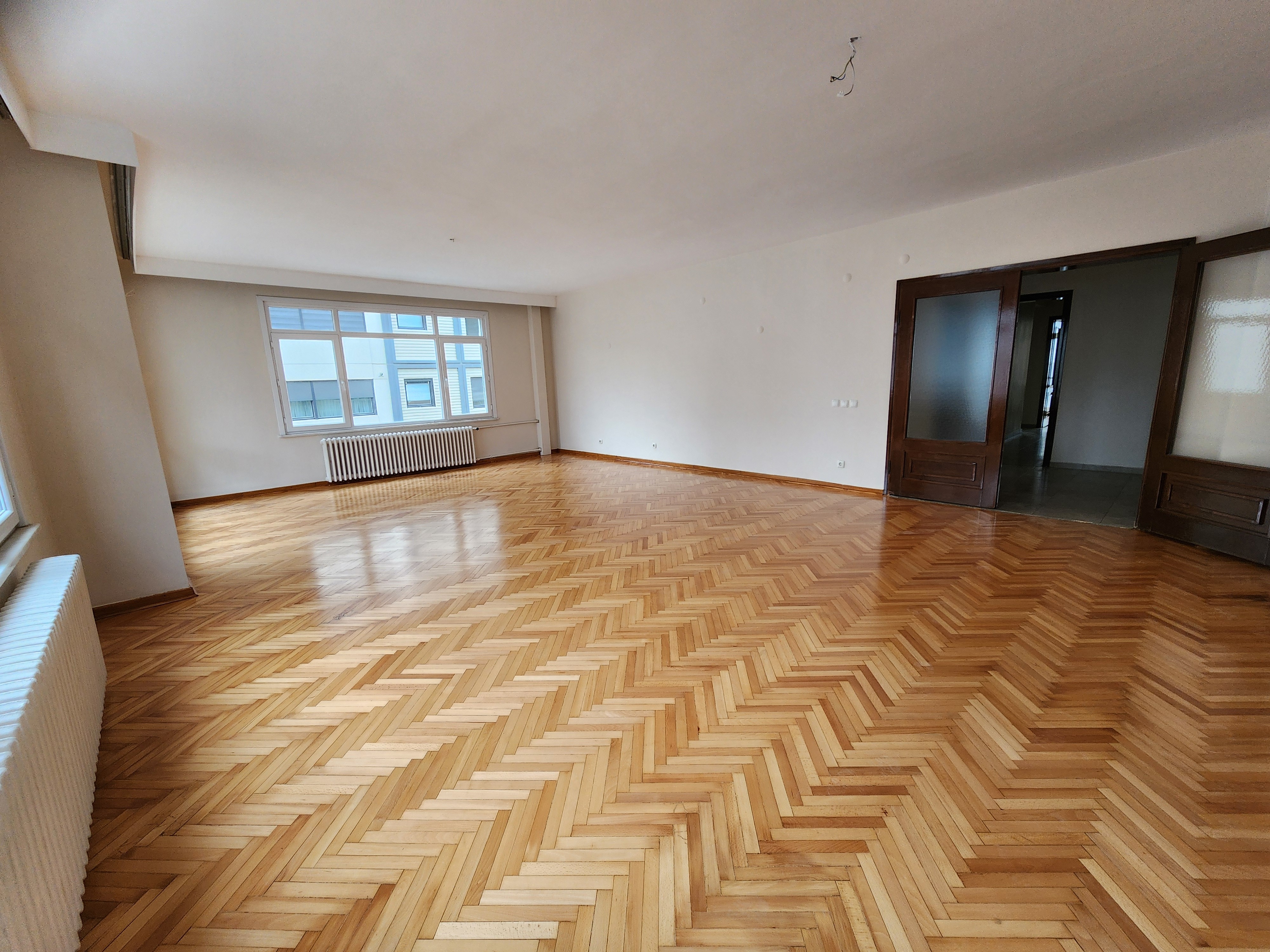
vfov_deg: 89.9
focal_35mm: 13
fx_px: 477
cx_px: 635
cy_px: 476
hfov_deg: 106.2
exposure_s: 1/50
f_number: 2.2
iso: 125
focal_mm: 2.2
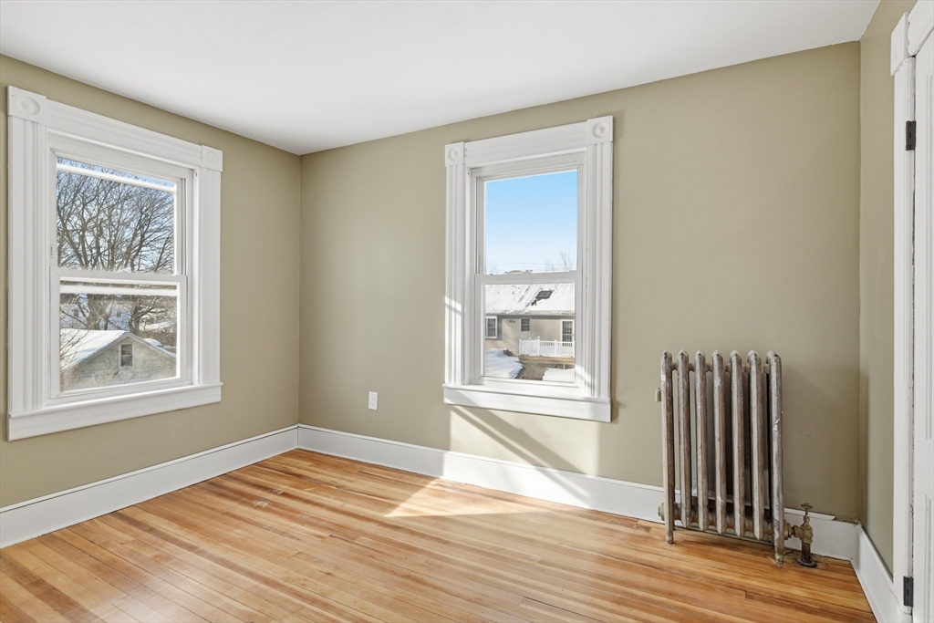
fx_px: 467
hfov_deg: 90.0
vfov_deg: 67.4
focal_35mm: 18
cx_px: 467
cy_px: 312
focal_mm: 18
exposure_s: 1/2500
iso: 400
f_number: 9
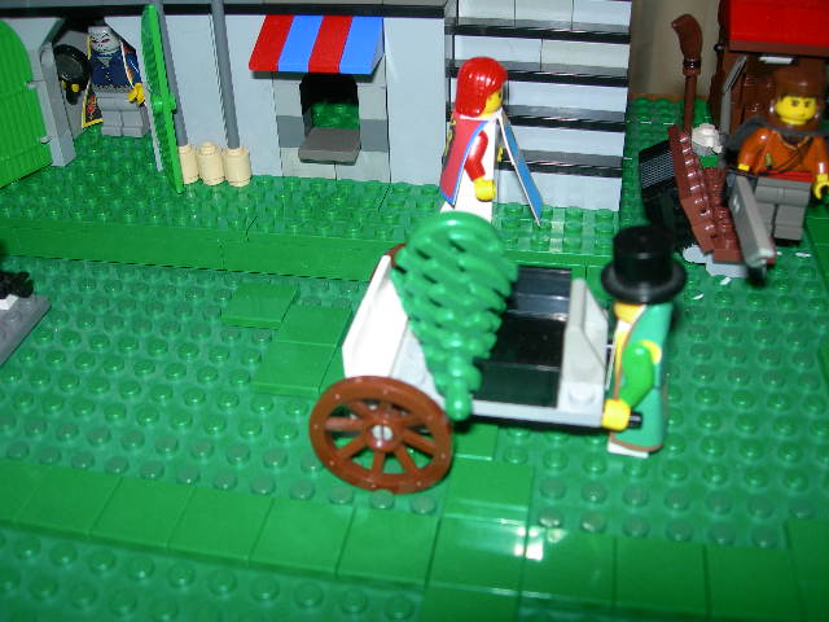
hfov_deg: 49.0
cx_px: 414
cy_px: 311
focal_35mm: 38
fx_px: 910
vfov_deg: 37.7
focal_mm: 7.8
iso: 50
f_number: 2.8
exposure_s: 1/60.1
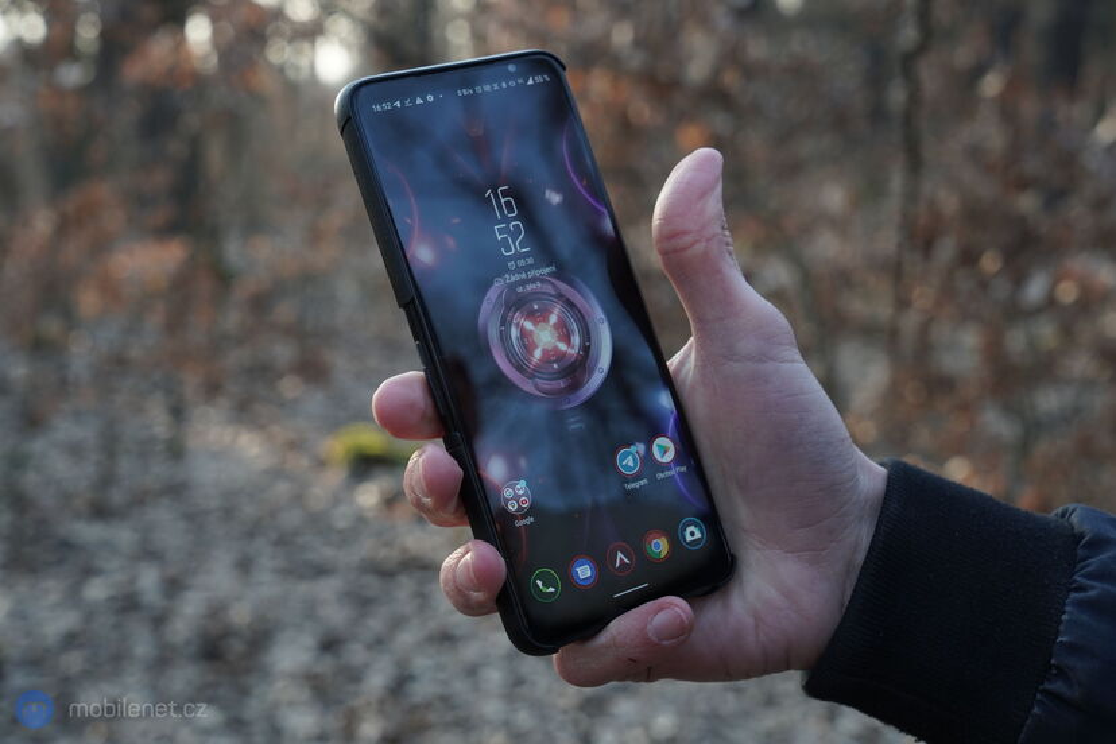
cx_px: 558
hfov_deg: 37.5
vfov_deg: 25.5
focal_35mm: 53
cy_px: 372
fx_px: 1643
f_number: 7.1
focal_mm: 53
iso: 800
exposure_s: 1/160
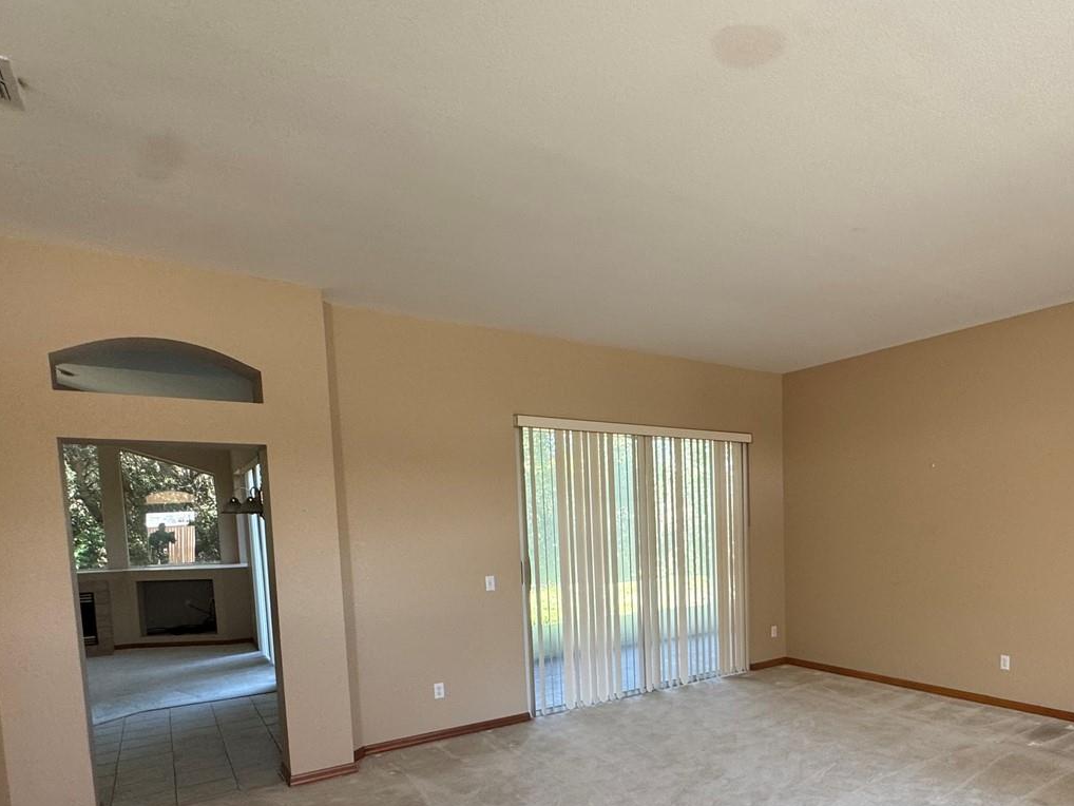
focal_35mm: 22
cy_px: 574
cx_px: 705
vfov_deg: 58.8
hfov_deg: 74.3
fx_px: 683
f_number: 2.2
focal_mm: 2.22
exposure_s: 1/99
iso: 160
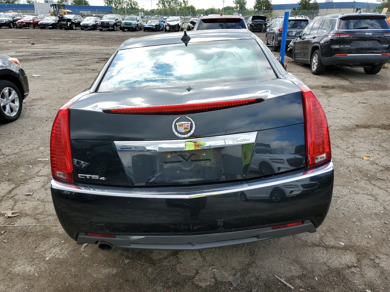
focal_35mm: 26
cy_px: 146
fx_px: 293
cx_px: 195
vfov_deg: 53.1
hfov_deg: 67.3
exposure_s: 1/1111
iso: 50
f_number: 1.5
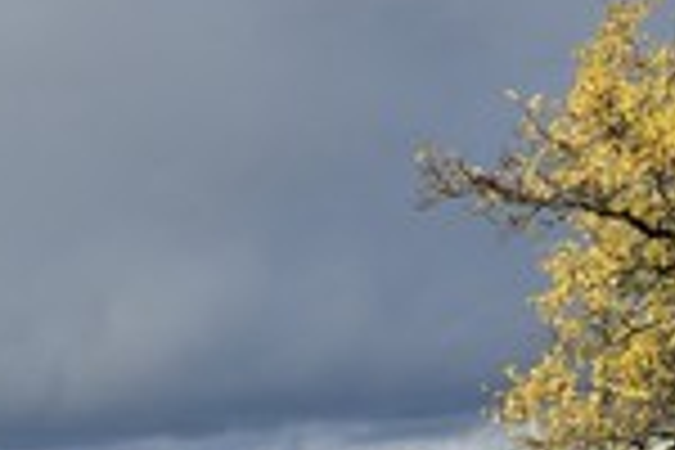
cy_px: 572
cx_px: -198
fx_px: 2737
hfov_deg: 13.6
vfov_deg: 9.3
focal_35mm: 146
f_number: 11
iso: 200
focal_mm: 52
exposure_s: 1/250
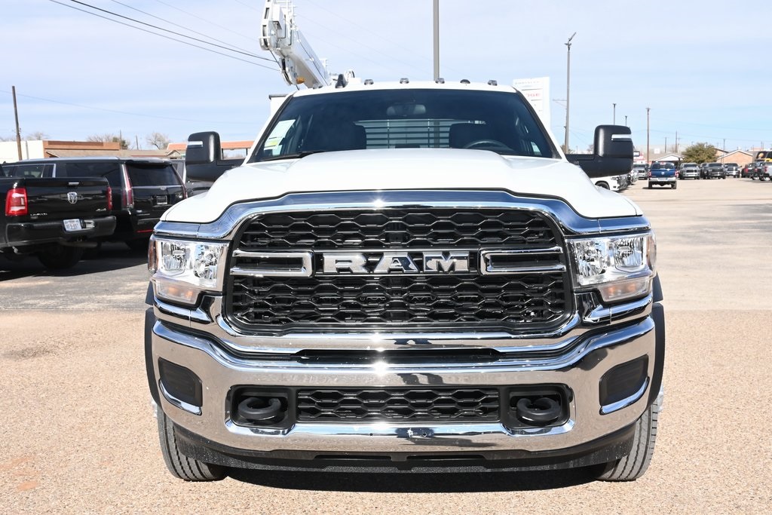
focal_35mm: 33
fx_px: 708
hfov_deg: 57.2
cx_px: 386
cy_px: 258
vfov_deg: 40.0
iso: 640
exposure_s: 1/640
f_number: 13
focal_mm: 22
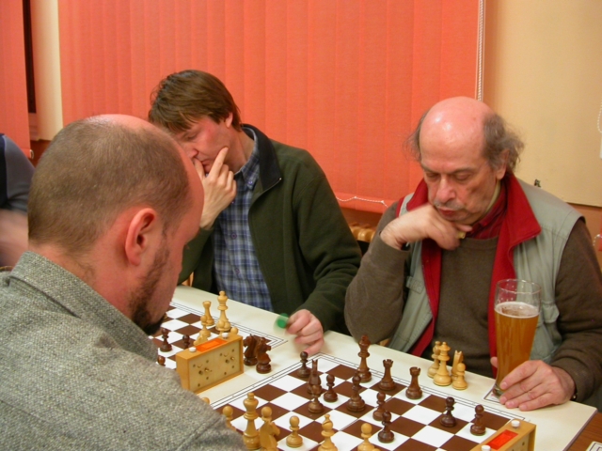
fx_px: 661
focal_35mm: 38
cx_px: 301
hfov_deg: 49.0
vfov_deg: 37.7
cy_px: 226
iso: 100
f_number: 2.6
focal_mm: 7.85
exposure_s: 1/8
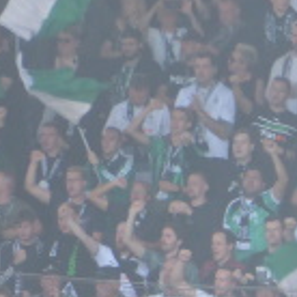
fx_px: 20103
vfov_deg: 0.8
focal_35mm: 2071
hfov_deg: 0.8
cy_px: 286
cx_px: 368
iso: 320
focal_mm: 129
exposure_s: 1/125
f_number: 6.4
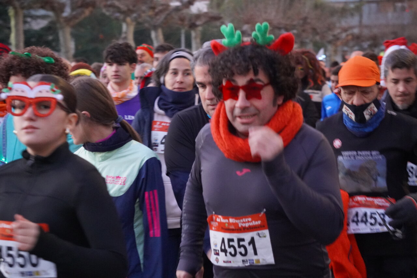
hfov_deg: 19.7
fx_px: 1199
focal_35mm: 104
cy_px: 139
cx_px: 208
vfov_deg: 13.2
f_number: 5
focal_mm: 69
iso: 6400
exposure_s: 1/100
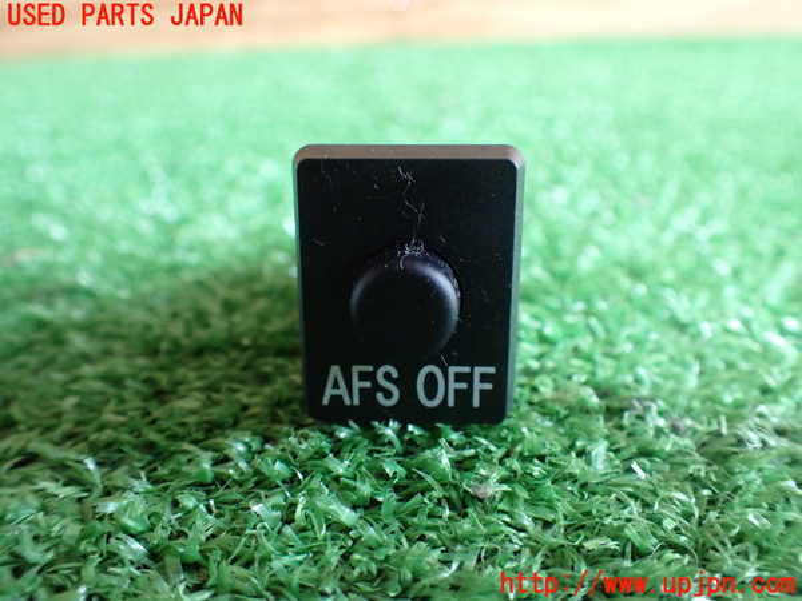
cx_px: 401
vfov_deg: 46.8
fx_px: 695
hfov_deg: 60.0
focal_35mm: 30
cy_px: 300
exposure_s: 1/80
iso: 800
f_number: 2.3
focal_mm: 5.4
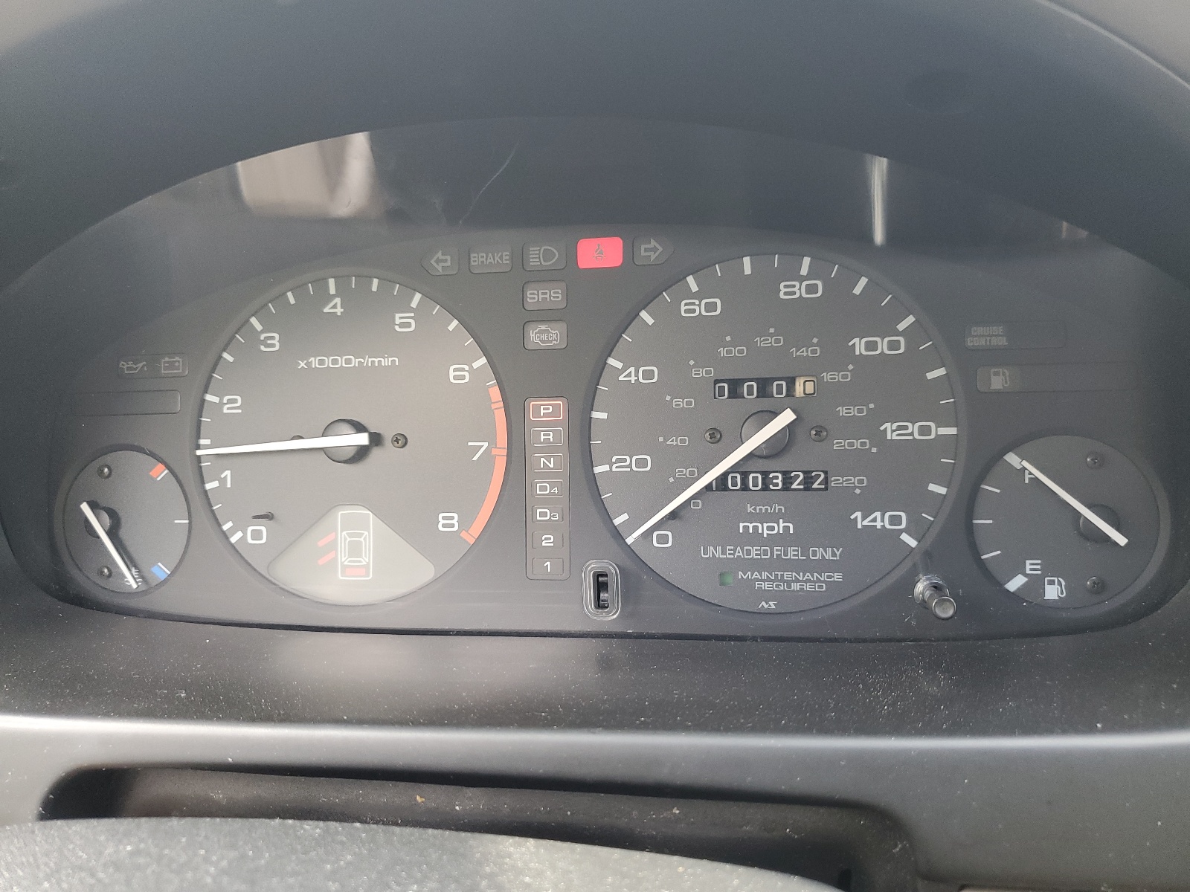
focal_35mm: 26
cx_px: 595
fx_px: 894
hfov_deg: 67.3
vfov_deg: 53.1
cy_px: 446
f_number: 1.5
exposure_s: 1/120
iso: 99
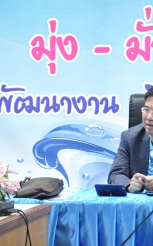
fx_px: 1621
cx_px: 159
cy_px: 123
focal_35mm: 243
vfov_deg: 8.6
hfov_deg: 5.4
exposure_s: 1/40
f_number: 8
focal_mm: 105
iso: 3200
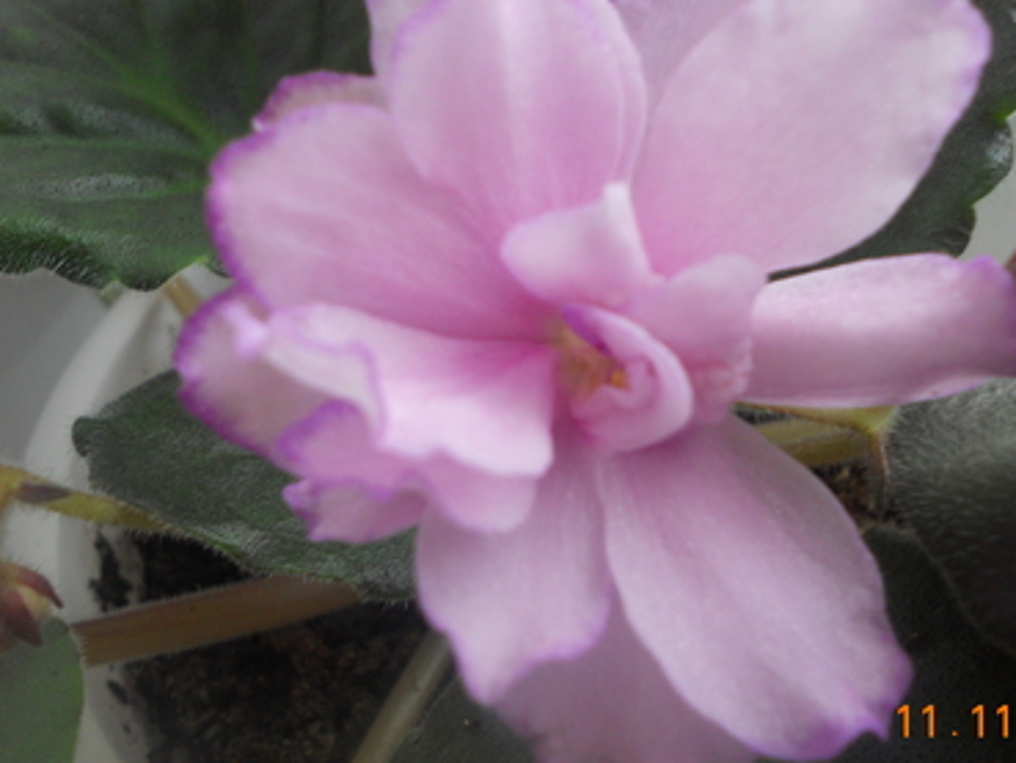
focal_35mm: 39
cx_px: 575
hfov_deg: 47.7
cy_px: 355
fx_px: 1145
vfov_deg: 36.8
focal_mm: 5.8
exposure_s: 1/30
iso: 125
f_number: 3.5
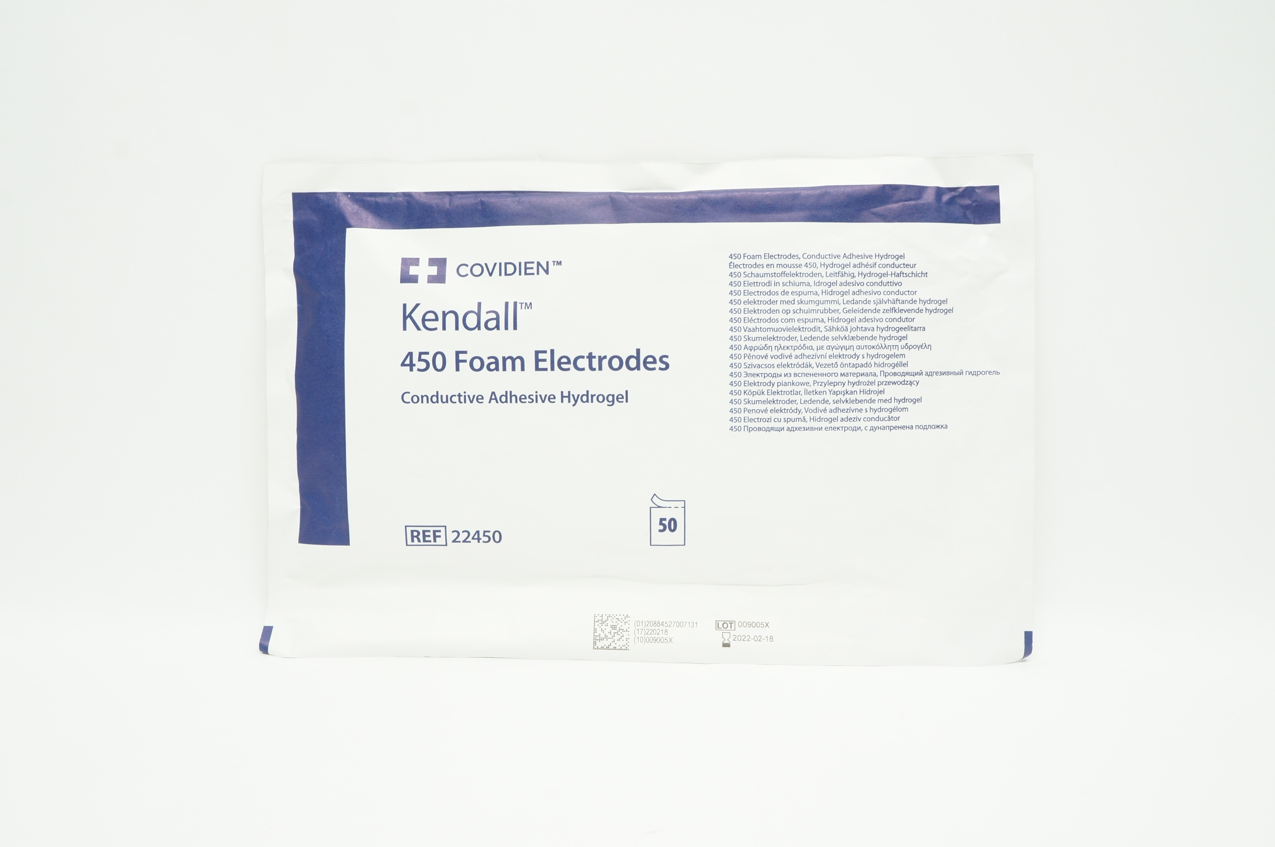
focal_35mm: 33
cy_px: 424
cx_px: 638
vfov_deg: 39.9
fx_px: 1167
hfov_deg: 57.3
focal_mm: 22
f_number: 10
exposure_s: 1/15
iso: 400
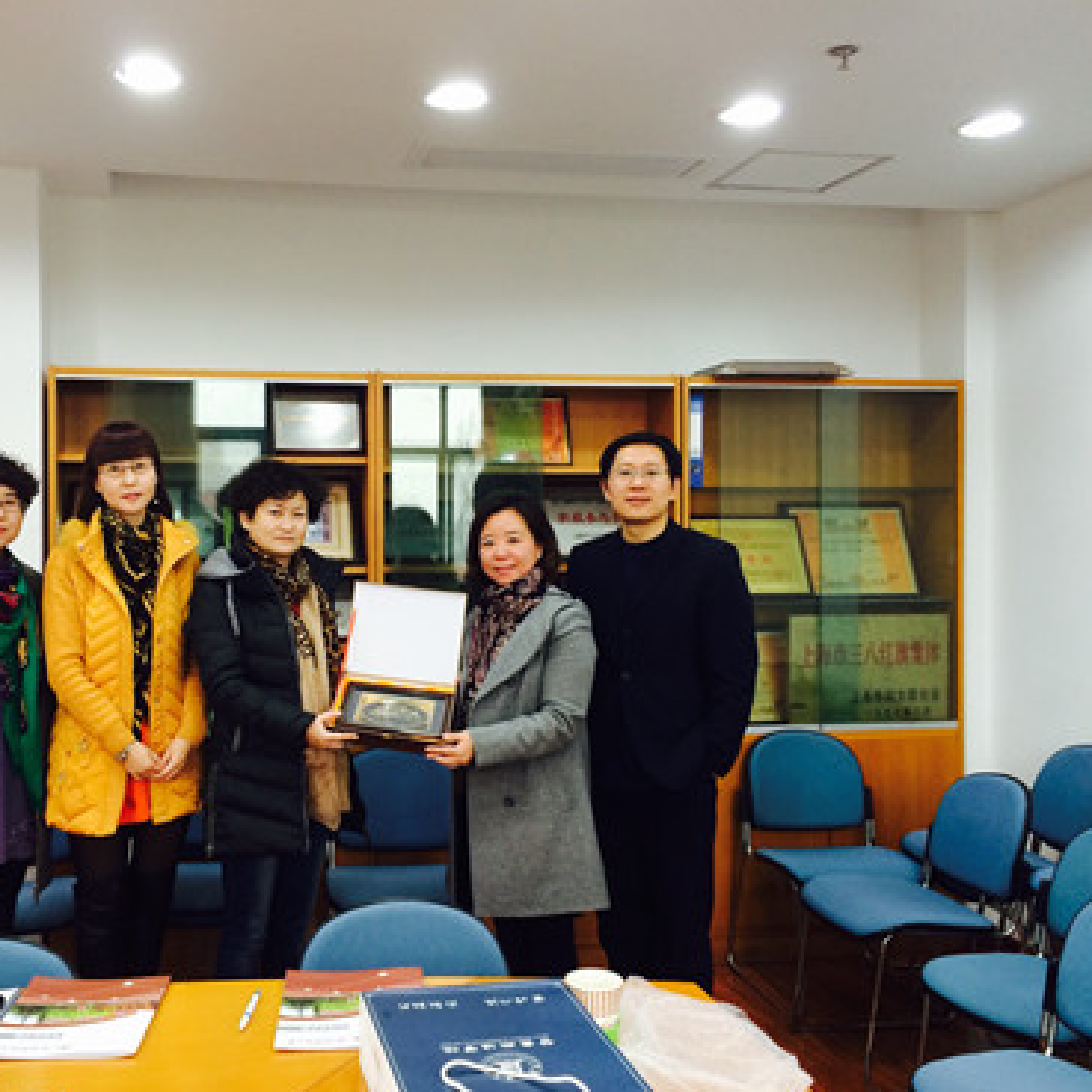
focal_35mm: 36
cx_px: 389
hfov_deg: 45.5
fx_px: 1285
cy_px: 545
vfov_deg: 46.0
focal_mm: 4.12
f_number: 2.2
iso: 50
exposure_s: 1/33
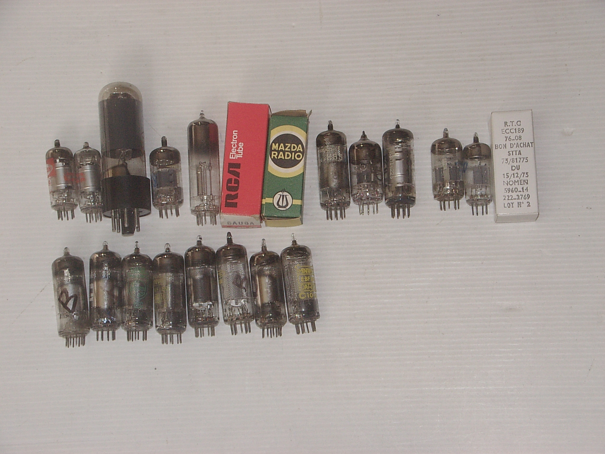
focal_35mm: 93
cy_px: 227
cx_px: 302
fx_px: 1625
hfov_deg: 21.1
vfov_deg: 15.9
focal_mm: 14.5
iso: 200
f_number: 3.4
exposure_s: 1/45
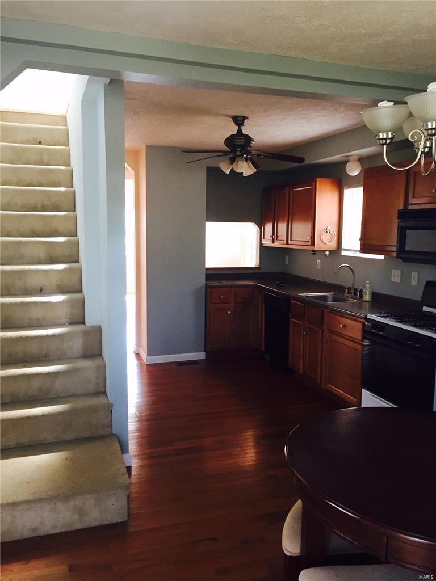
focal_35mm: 29
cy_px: 290
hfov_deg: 48.2
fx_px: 487
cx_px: 218
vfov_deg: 61.7
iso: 125
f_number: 2.2
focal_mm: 4.15
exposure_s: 1/30
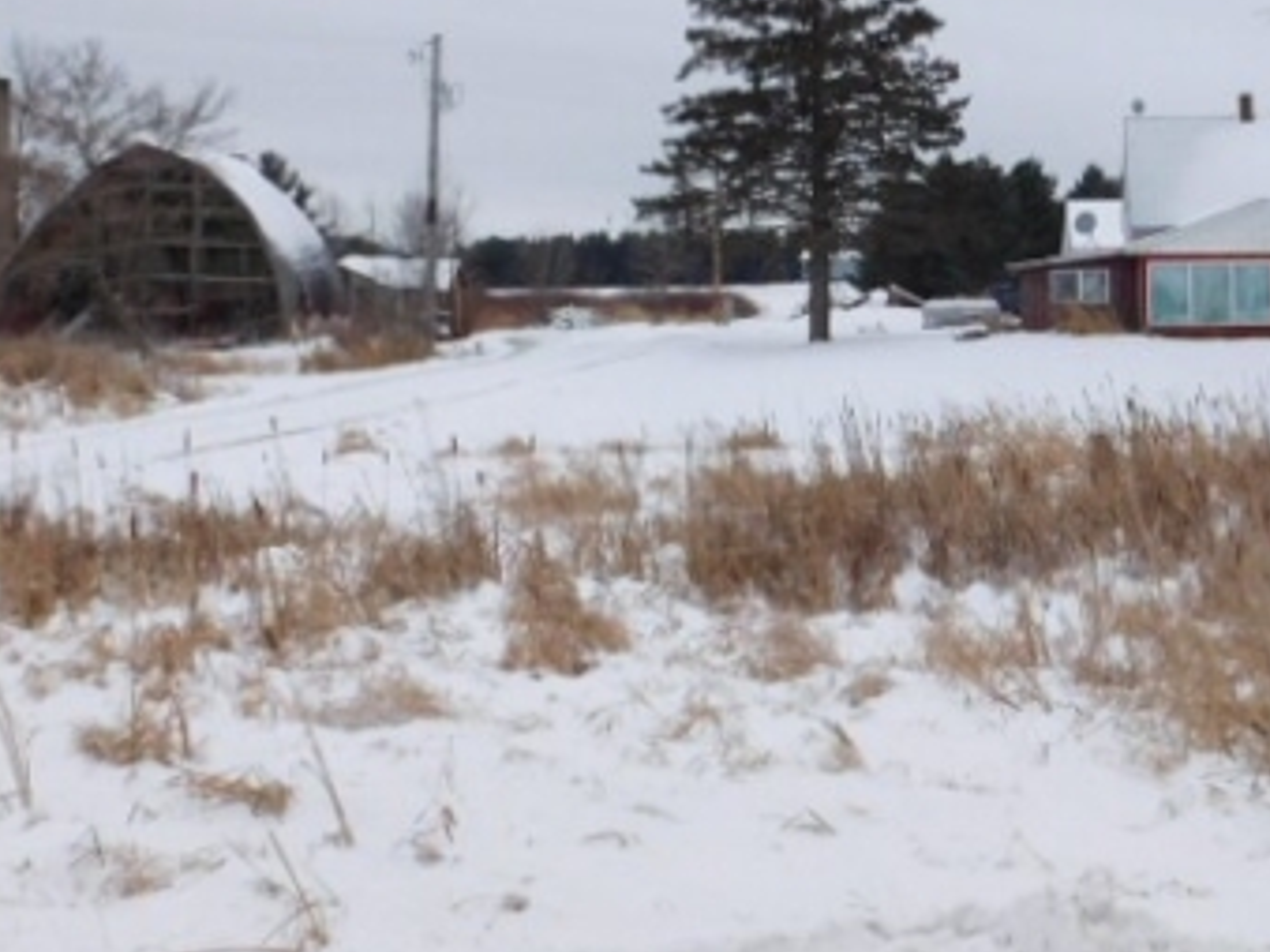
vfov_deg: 23.5
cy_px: 274
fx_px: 2274
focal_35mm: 62
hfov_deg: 30.5
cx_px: 1000
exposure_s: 1/800
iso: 125
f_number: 3.5
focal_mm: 6.3
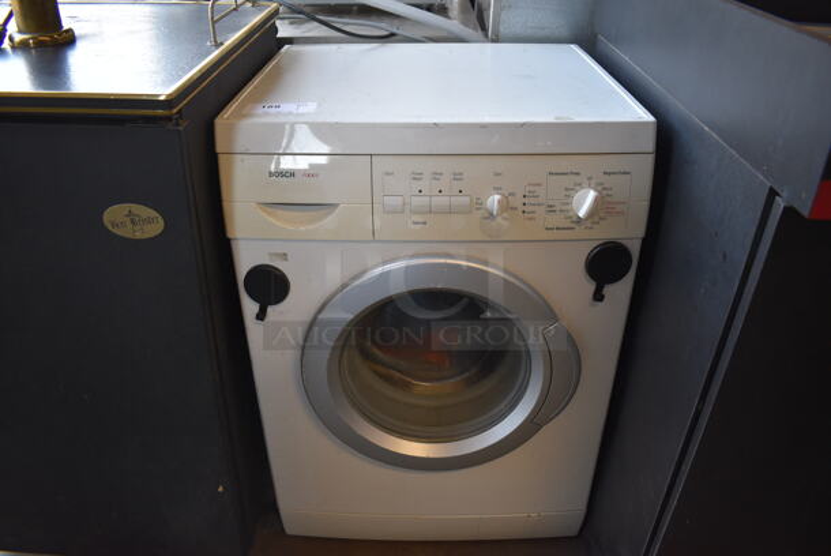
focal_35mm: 27
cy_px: 278
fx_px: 624
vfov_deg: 48.0
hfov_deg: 67.3
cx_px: 416
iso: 800
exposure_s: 1/200
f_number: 3.5
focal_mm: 18
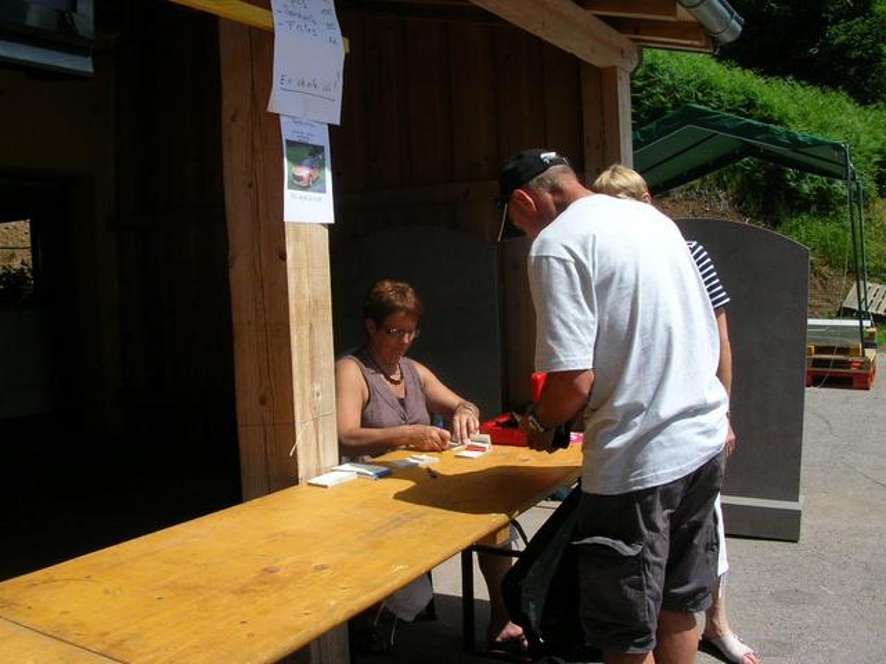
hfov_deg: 52.6
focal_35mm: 35
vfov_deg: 40.7
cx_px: 443
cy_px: 332
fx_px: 896
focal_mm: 5.8
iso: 50
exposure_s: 1/368
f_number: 5.6
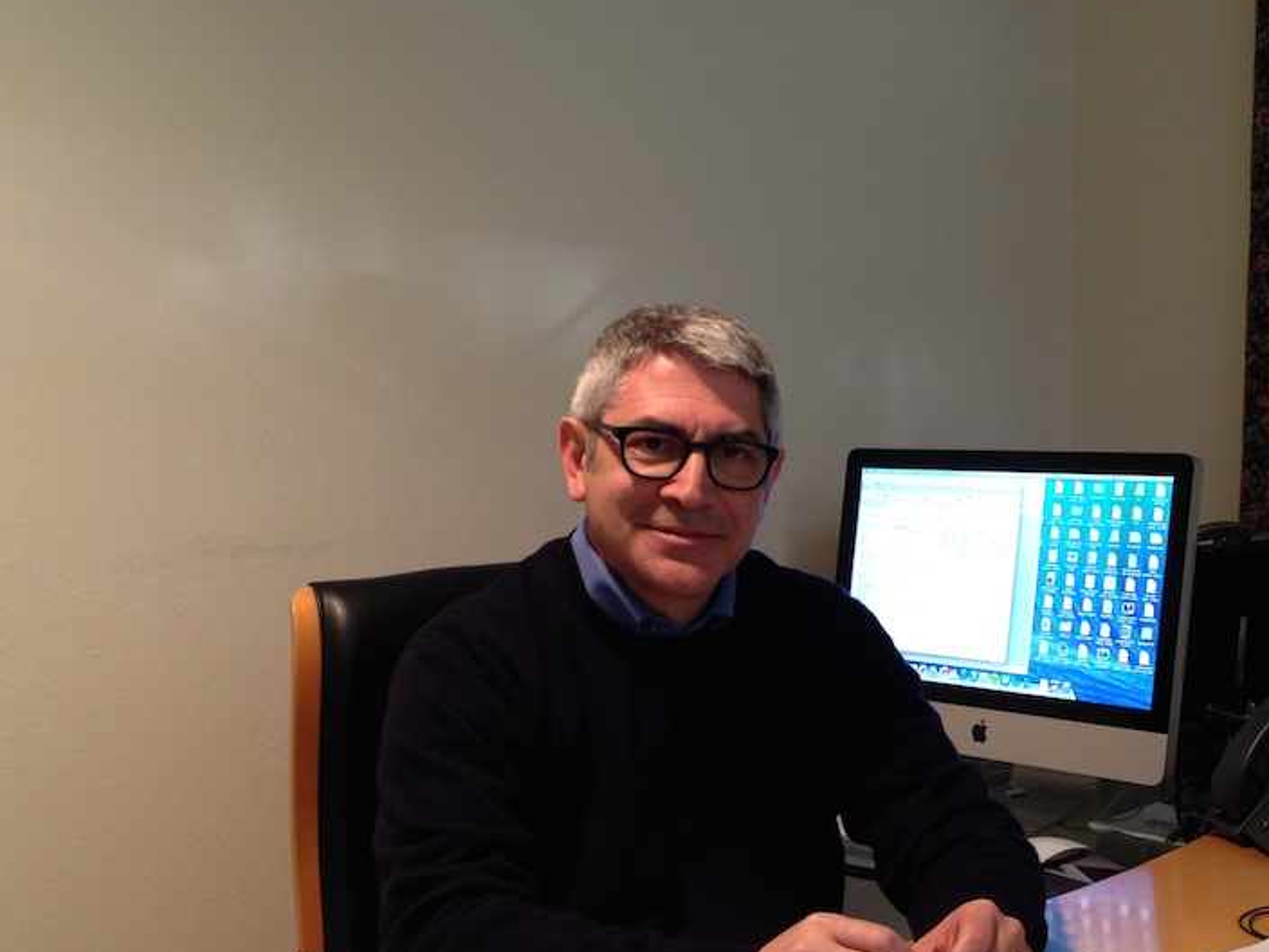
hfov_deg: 39.1
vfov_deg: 30.1
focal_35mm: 48
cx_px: 865
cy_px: 617
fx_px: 1760
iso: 80
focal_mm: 4.12
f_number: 2.4
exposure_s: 1/20
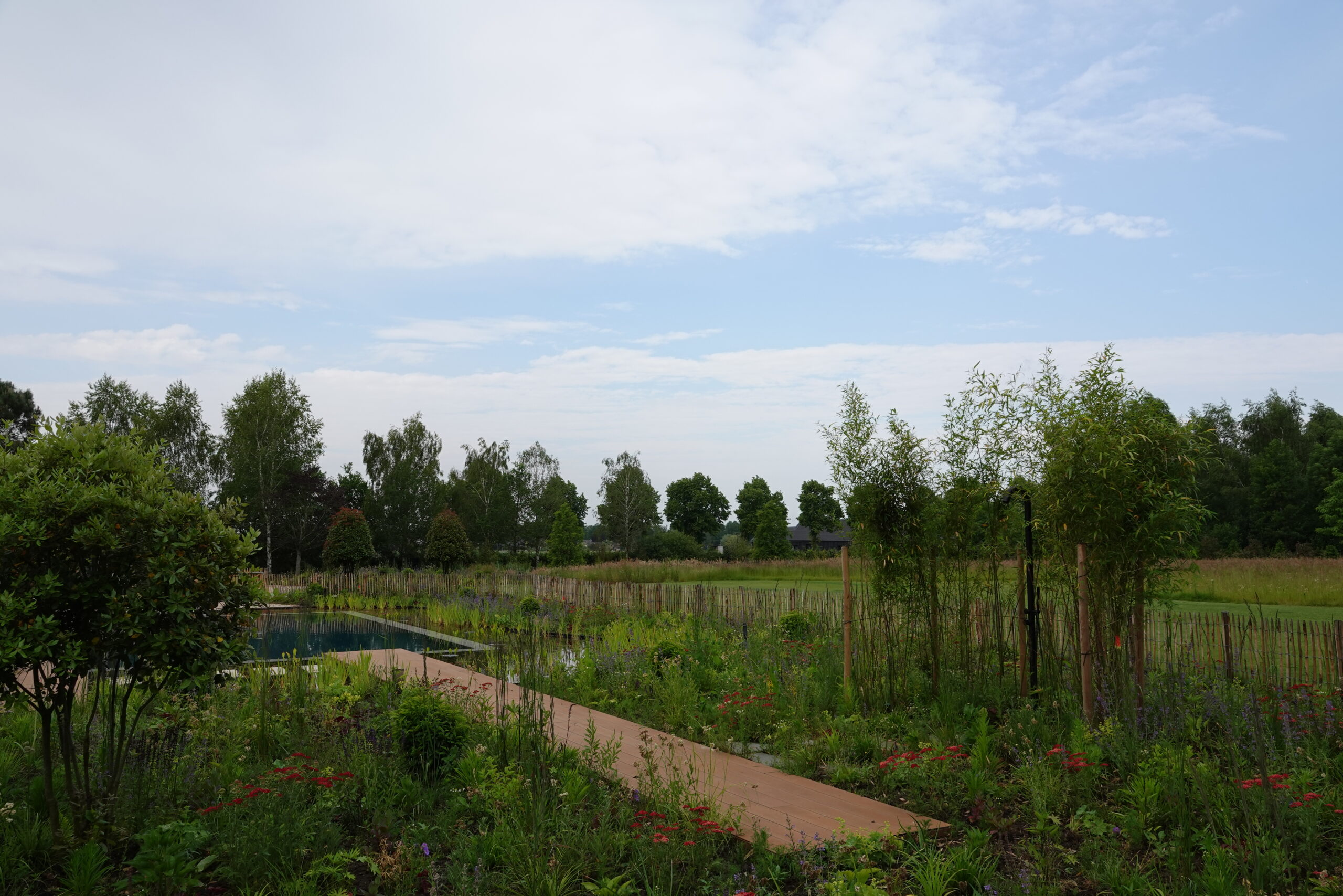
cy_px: 448
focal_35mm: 27
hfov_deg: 67.4
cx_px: 672
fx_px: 1007
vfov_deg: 47.9
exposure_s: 1/500
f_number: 4
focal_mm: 9.99
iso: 100
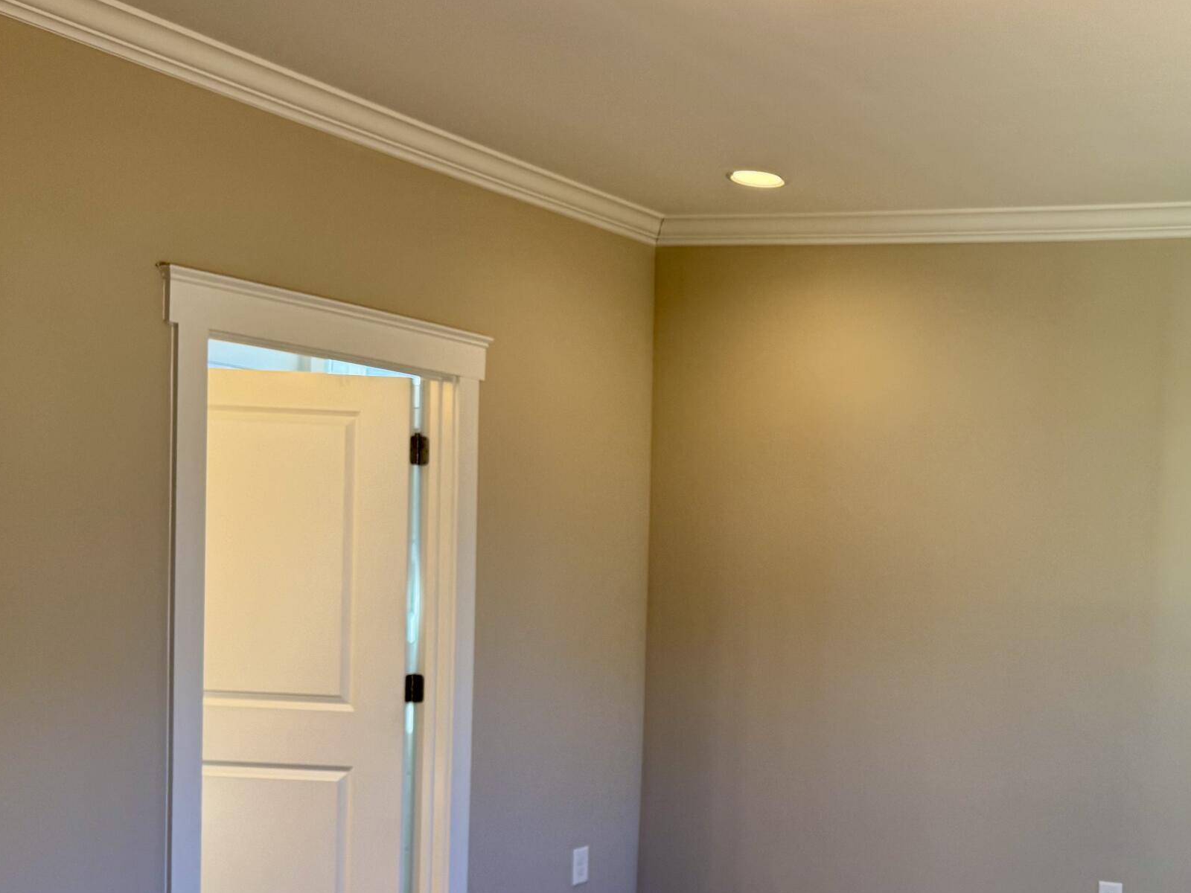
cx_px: 1052
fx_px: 1548
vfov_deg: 31.7
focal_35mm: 45
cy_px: 644
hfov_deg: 39.3
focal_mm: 6.76
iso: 80
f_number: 1.78
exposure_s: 1/195
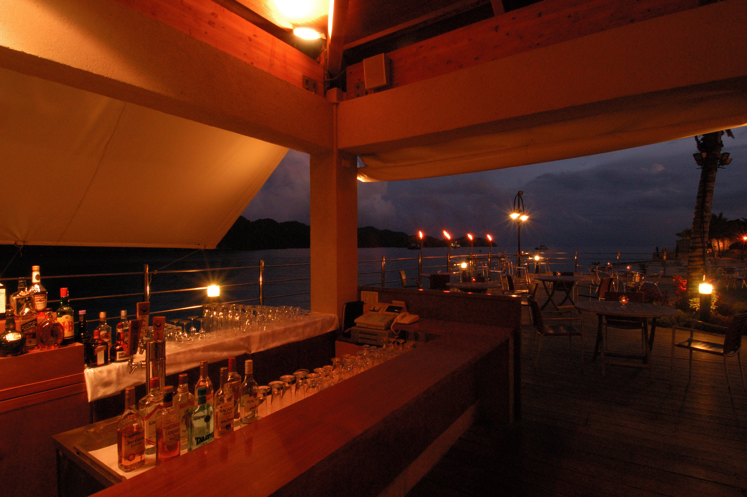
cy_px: 248
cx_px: 374
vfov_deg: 67.3
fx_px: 373
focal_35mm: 18
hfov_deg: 90.1
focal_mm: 12
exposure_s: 1.3
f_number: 22
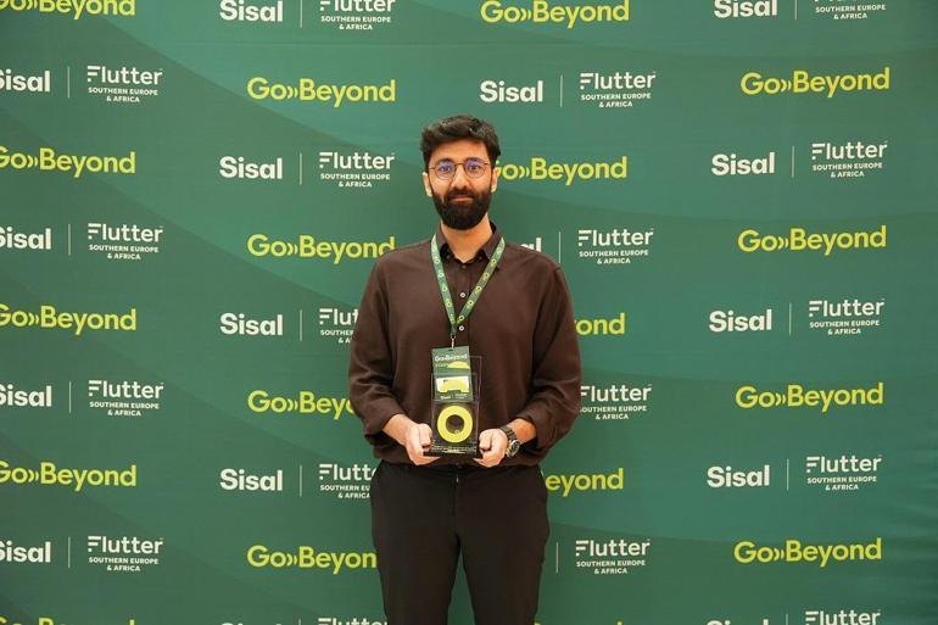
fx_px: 1016
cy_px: 312
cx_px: 469
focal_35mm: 39
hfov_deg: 49.6
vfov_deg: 34.2
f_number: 2.8
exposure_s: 1/125
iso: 3200
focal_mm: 39
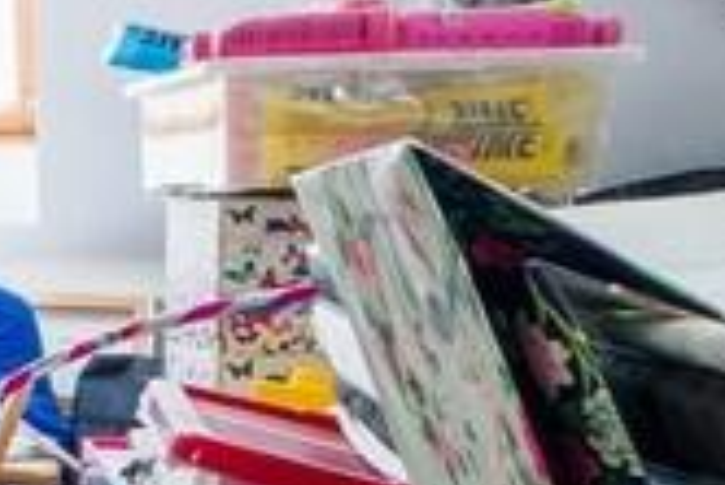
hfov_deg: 13.4
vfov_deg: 18.5
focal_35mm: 74
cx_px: -1201
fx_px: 1492
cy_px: 264
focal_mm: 8
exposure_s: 1/80
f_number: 7.1
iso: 160
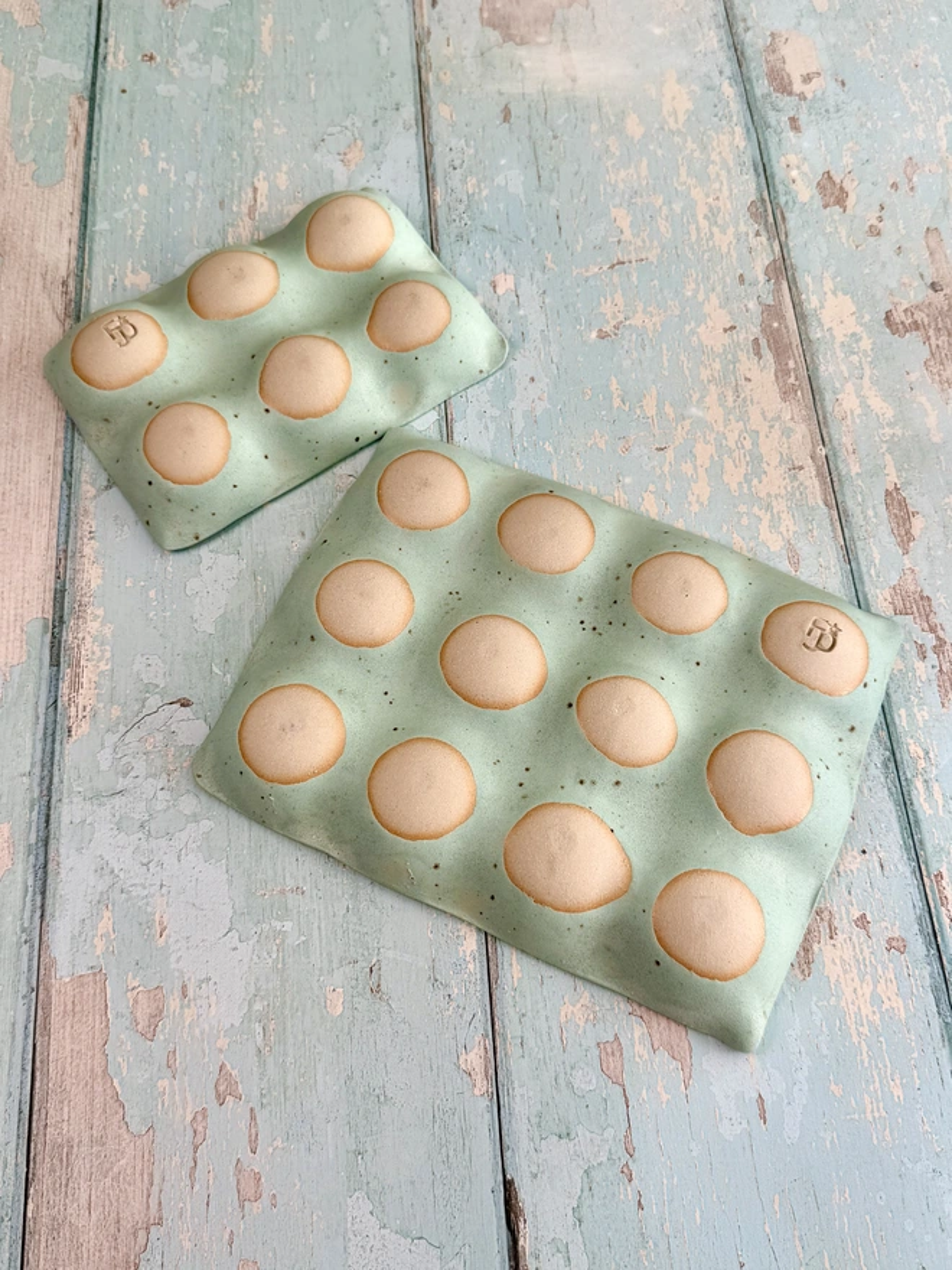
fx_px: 880
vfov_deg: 71.6
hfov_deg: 56.8
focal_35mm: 24
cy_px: 635
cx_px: 476
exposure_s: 1/358
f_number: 1.78
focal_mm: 6.76
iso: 80
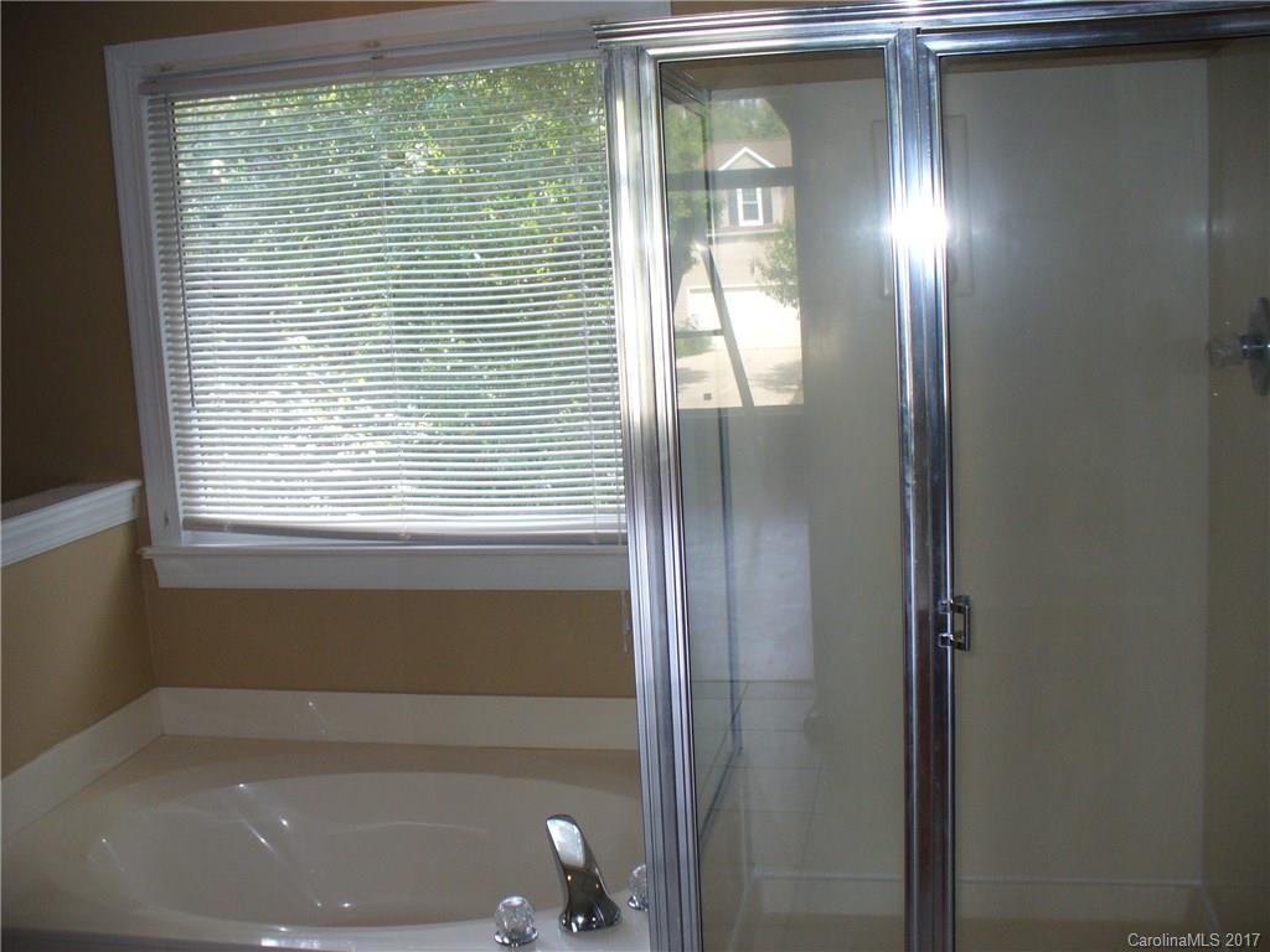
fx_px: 1357
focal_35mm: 37
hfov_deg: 50.1
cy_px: 476
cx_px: 635
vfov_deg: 38.7
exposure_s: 1/60
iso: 100
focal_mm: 6.1
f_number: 2.8
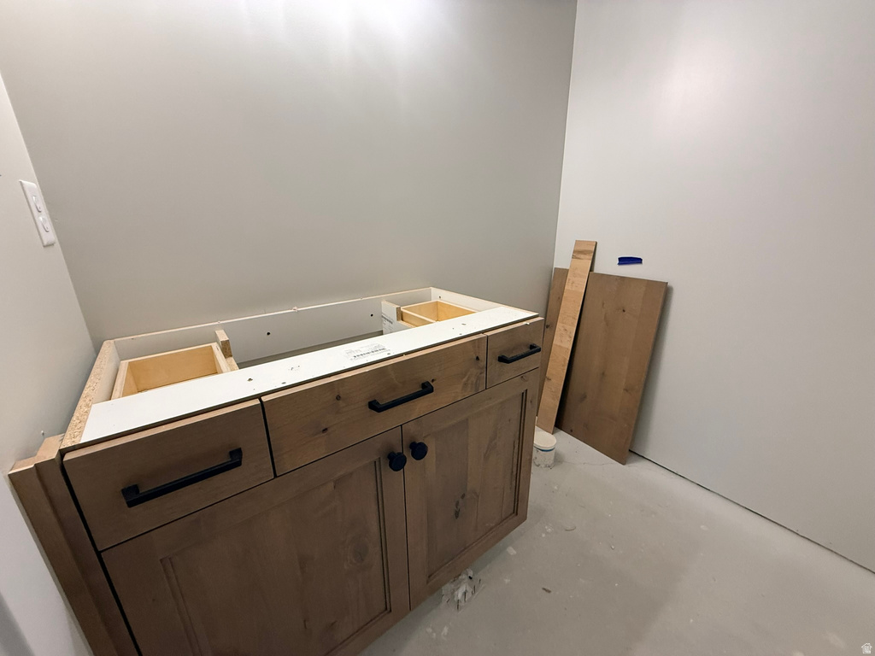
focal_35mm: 14
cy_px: 328
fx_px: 354
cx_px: 438
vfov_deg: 85.7
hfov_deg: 102.1
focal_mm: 2.22
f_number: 2.2
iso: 250
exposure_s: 1/120
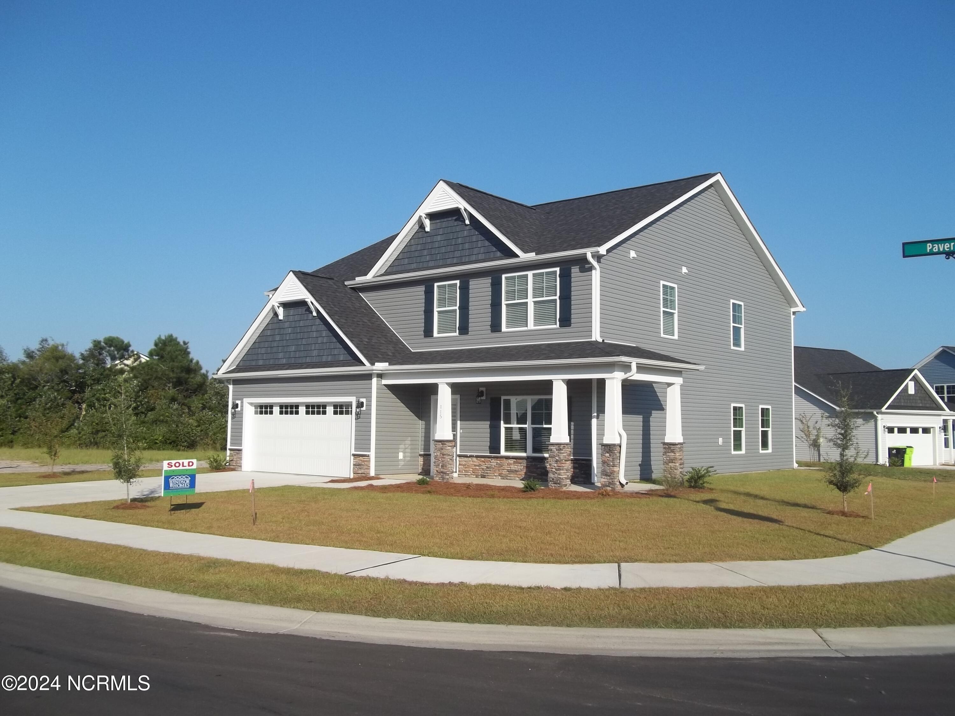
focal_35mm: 32
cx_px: 478
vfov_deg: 44.2
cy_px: 358
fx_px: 883
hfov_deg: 56.8
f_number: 8.8
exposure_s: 1/200
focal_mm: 5.7
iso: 64
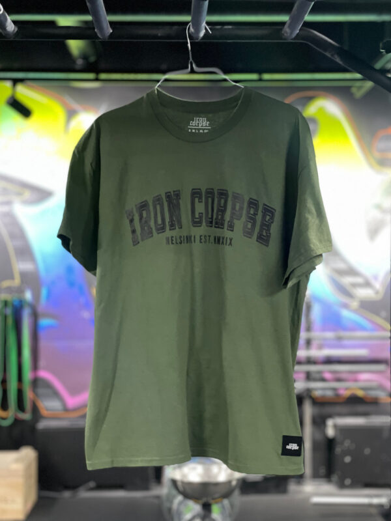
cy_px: 260
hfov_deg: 28.0
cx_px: 196
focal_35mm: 52
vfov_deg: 36.8
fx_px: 783
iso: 400
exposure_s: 1/14
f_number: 2
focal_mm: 6
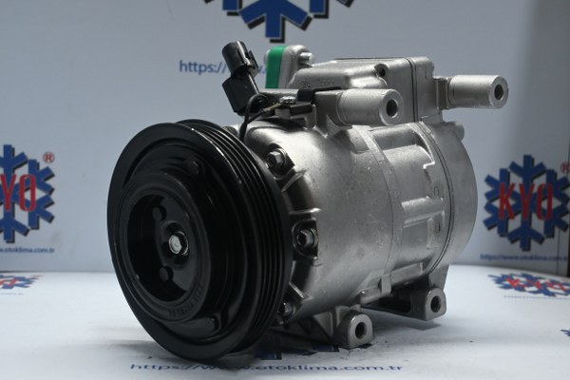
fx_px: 1045
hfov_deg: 30.5
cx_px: 285
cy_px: 190
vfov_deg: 20.6
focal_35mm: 66
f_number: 6
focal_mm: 44
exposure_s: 1/80
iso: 1600
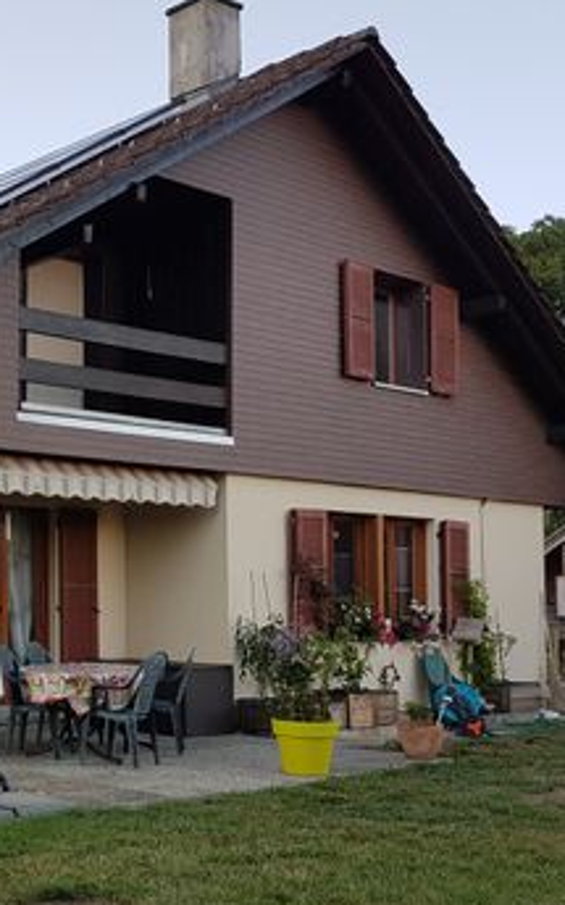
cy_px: 542
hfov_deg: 24.4
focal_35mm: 48
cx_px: -108
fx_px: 1183
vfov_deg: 41.6
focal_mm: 4.2
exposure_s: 1/291
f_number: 1.7
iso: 40
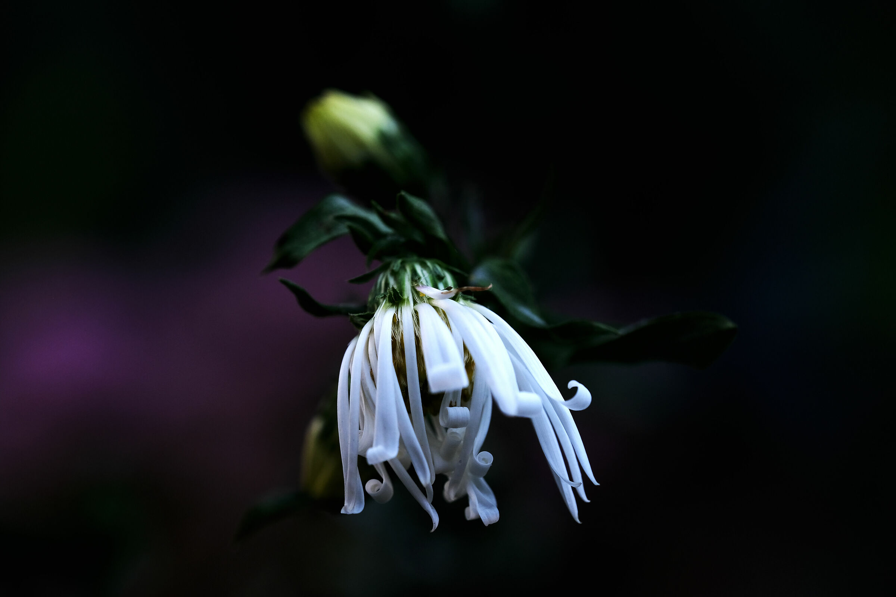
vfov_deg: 11.4
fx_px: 2986
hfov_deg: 17.1
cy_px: 298
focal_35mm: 120
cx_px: 448
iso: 800
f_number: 8
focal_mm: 80
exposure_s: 1/125
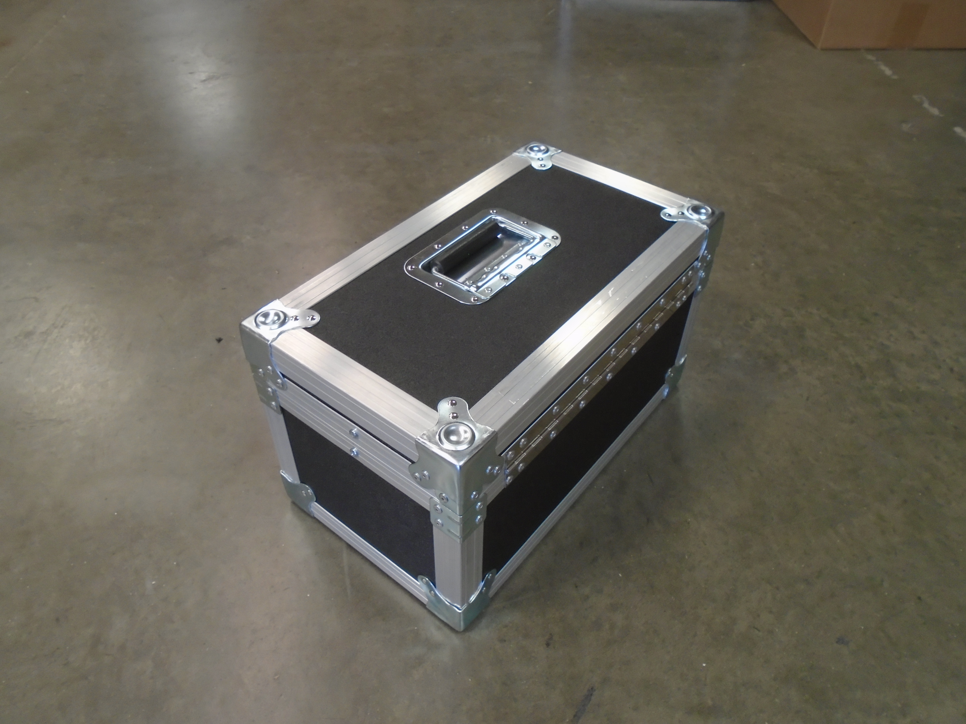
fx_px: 726
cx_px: 483
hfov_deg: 67.3
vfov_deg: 53.1
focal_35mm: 26
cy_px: 362
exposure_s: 1/30
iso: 160
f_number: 3.2
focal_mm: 4.6
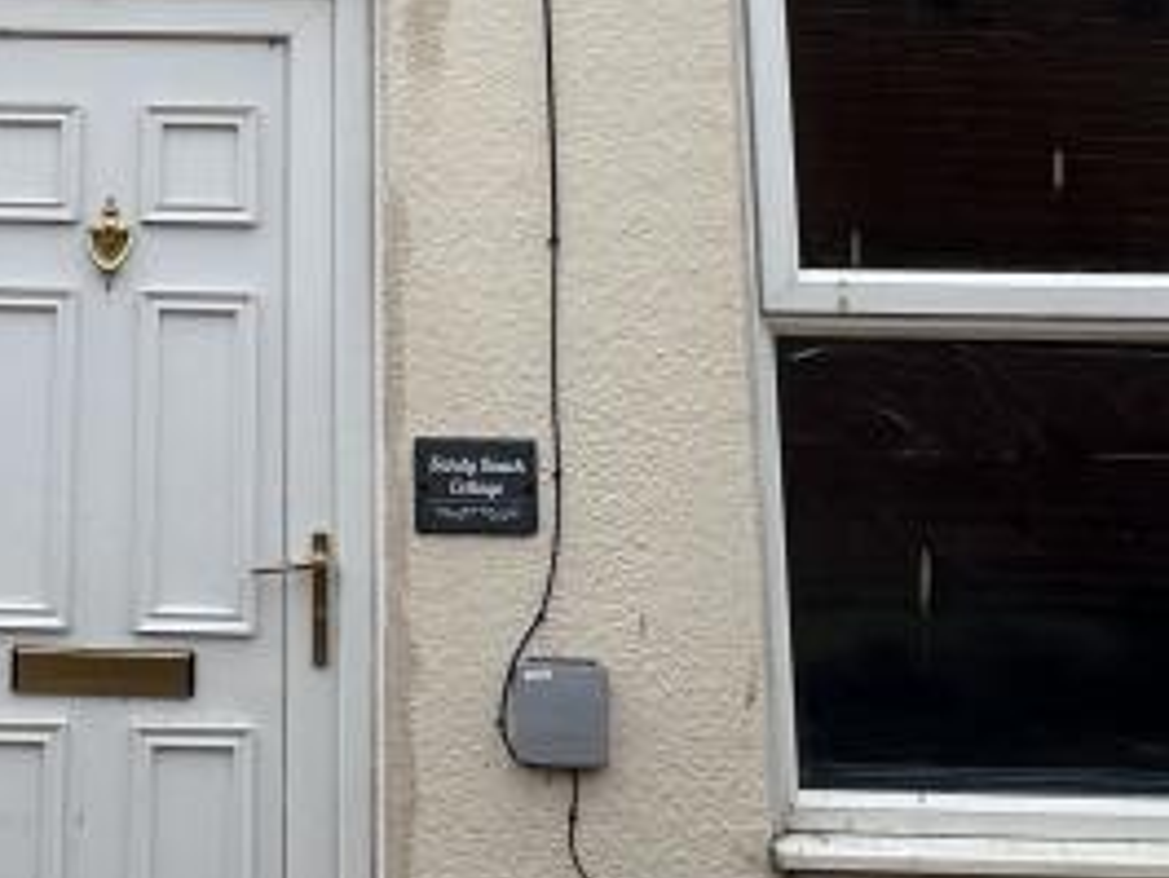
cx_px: 128
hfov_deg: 33.7
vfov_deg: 24.7
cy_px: -150
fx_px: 1824
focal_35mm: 54
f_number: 2.2
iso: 40
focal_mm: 2.22
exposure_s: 1/836
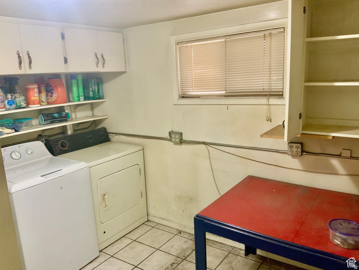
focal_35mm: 29
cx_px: 180
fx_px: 301
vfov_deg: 48.2
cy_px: 135
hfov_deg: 61.7
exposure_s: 1/60
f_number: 1.8
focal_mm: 3
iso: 200
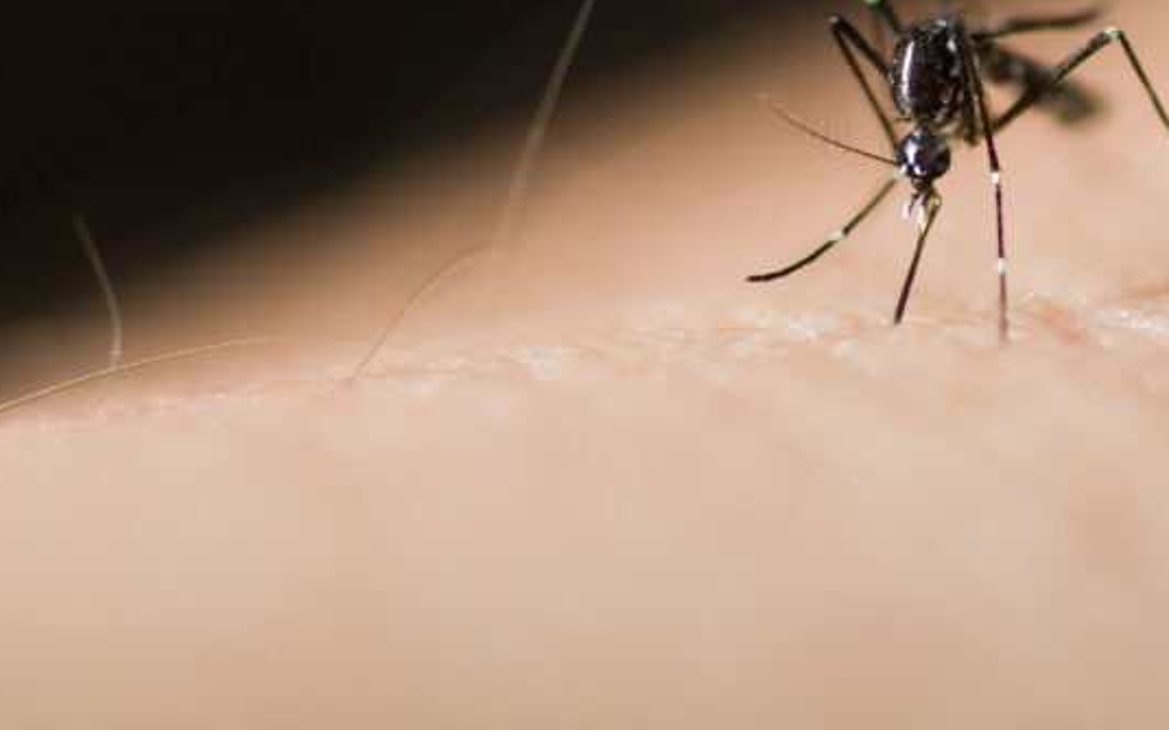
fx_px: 8376
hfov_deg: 8.0
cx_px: 1068
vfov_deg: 5.0
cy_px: 39
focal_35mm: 263
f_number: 8
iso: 400
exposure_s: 1/1000
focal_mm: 90
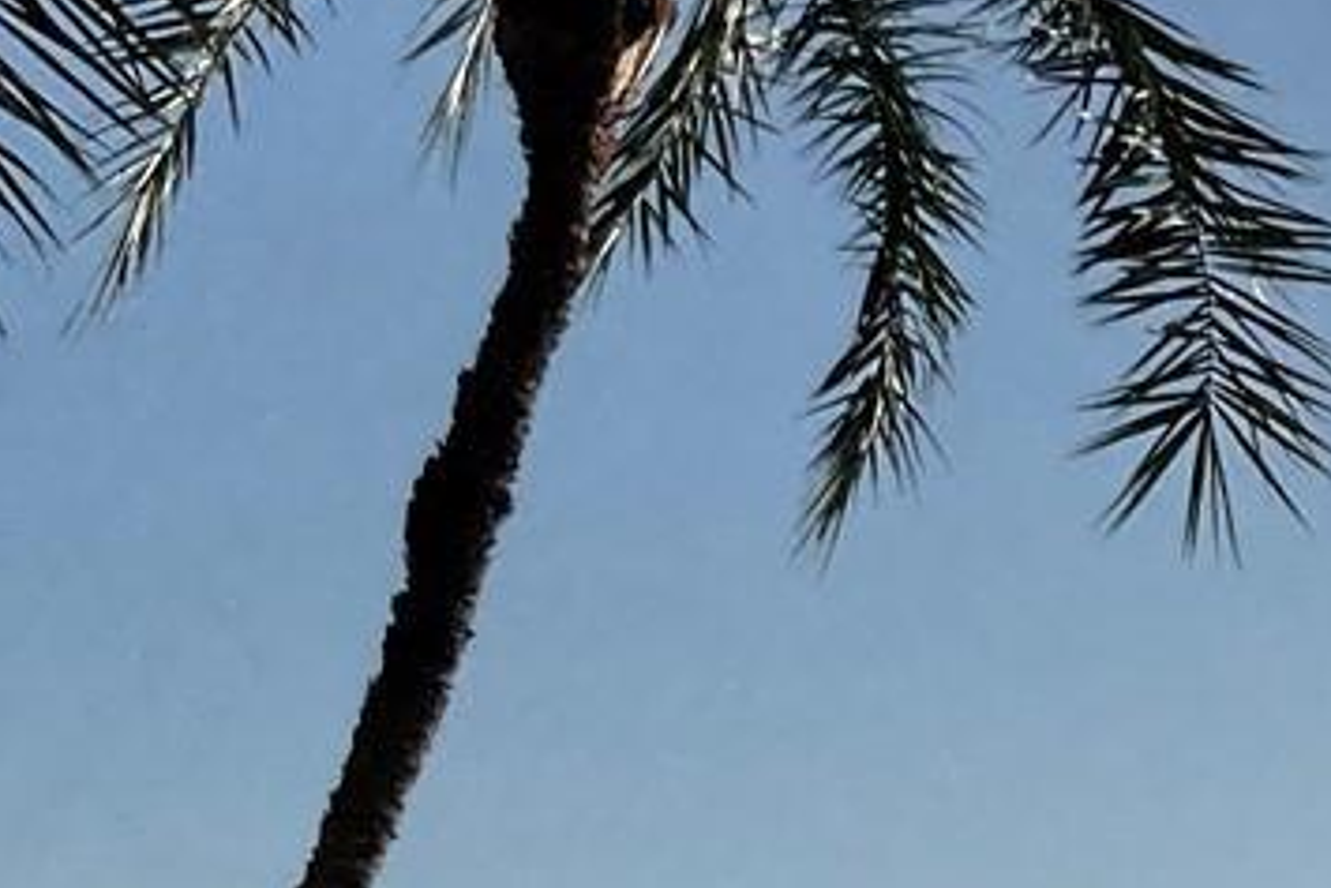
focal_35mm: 136
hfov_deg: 13.7
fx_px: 5030
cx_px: 2306
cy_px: 929
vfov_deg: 10.0
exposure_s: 1/6536
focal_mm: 3
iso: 20
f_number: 1.8
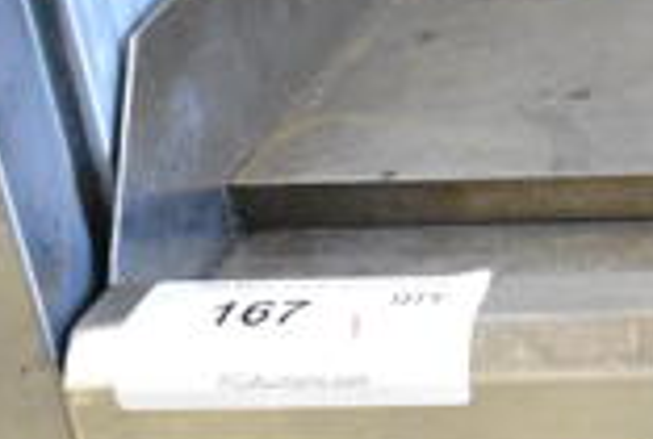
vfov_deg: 11.2
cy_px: 188
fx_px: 2237
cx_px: 1164
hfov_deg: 14.6
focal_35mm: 123
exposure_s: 1/100
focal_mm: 21
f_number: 5
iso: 6400
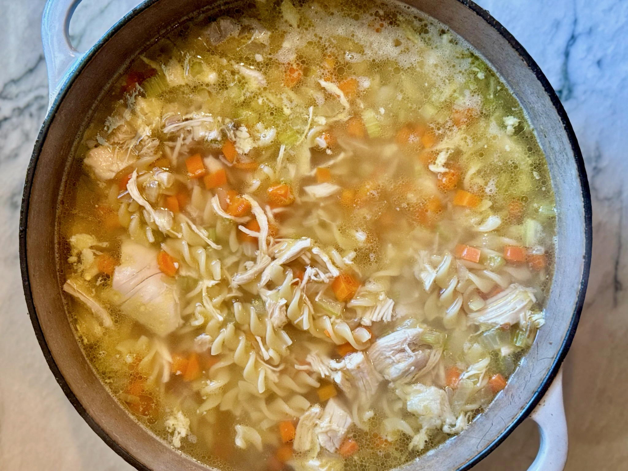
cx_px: 314
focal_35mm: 48
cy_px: 236
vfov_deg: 30.3
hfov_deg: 39.7
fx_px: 871
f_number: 1.78
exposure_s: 1/60
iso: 125
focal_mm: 6.76
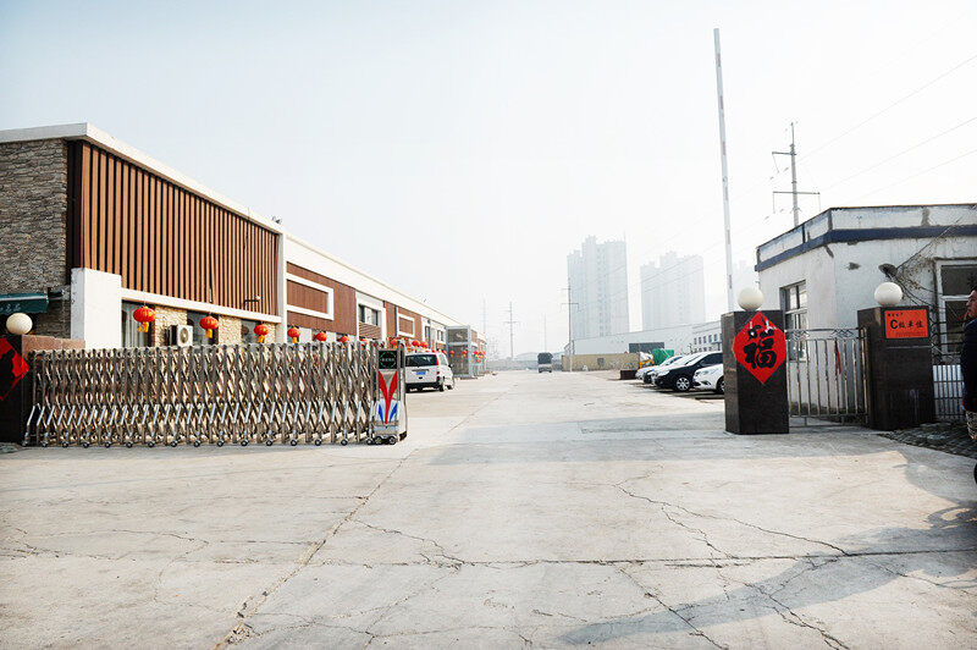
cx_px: 488
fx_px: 651
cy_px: 325
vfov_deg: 53.1
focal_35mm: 24
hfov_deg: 73.8
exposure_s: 1/4000
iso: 1000
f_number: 8
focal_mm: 24
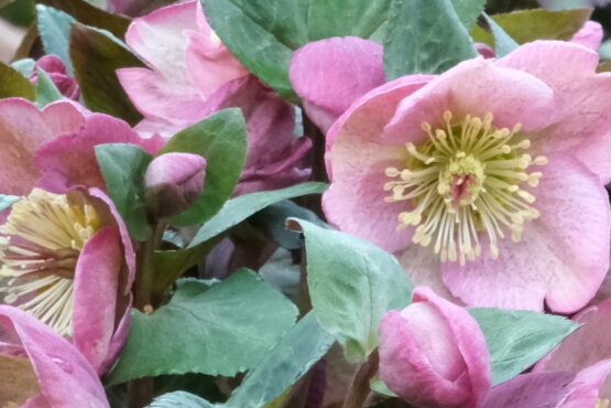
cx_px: -335
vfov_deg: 4.4
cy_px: 518
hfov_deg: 6.6
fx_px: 5244
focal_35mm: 309
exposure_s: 1/60
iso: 2500
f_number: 16
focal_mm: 44.4
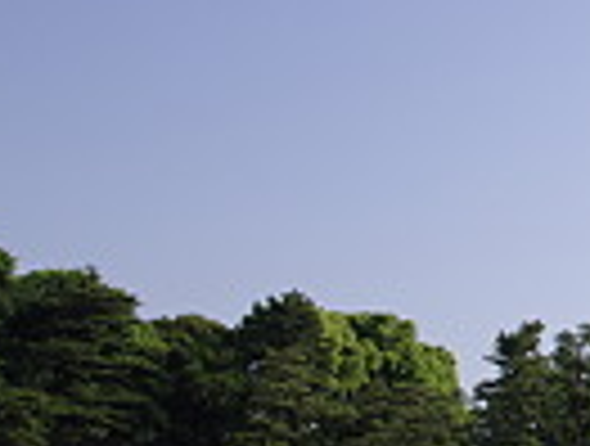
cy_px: 164
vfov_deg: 16.7
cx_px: 878
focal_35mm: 89
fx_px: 1521
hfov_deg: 19.3
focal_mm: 18
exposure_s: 1/320
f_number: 7.1
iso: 100
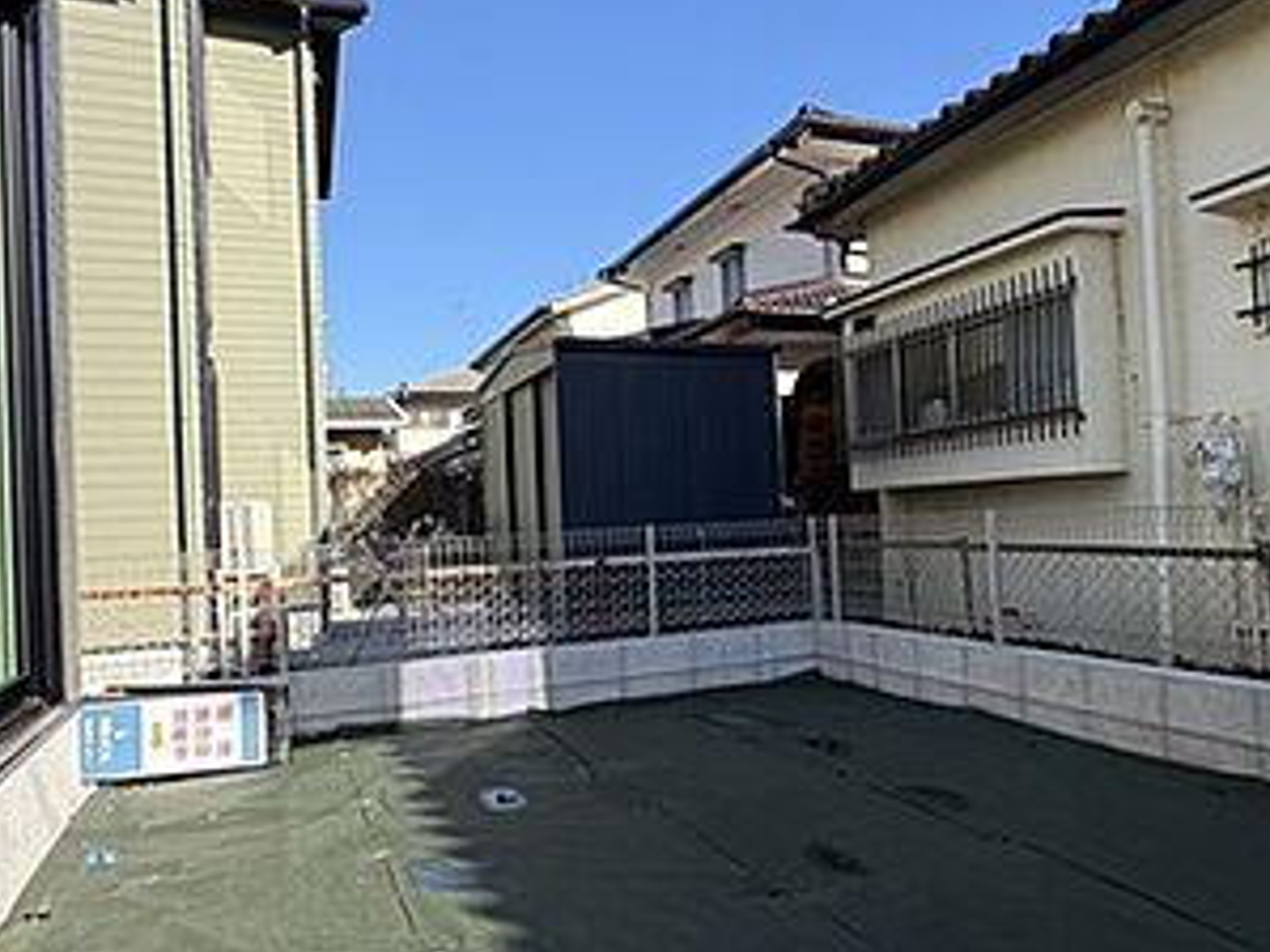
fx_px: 1064
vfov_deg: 48.2
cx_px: 790
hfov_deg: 60.9
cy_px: 487
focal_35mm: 29
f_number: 2.2
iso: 64
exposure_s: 1/821
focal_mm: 2.22
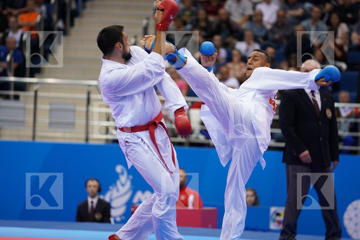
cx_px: 180
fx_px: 1980
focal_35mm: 198
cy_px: 120
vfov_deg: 6.9
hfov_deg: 10.4
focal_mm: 198
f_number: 2.8
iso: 1250
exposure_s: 1/1000
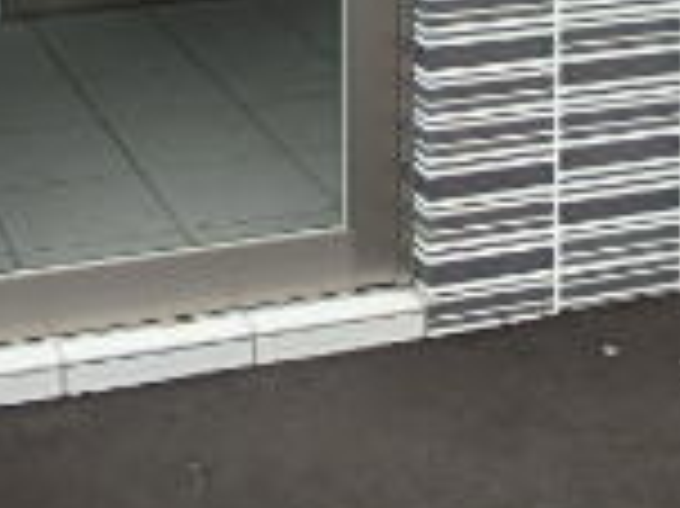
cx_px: 248
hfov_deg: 22.0
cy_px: -328
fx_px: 1747
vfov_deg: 15.0
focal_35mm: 89
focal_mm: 3.7
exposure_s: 1/100
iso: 125
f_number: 3.5
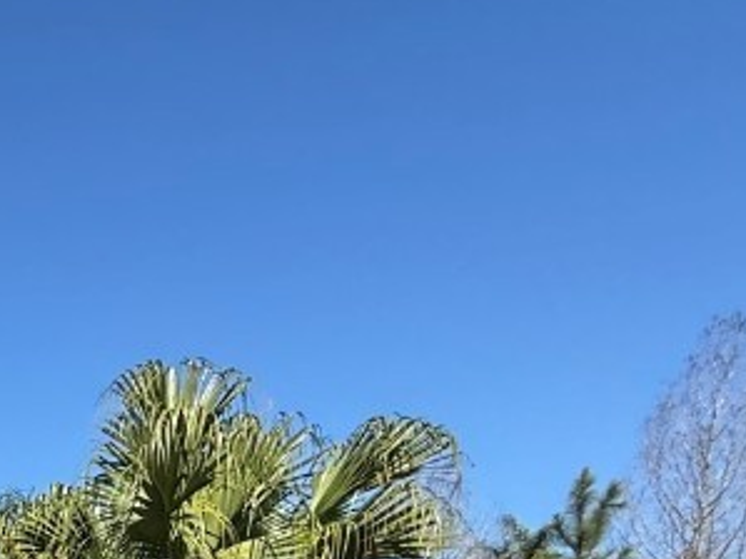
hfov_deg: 25.3
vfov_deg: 22.8
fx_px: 1034
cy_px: 901
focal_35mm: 48
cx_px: -467
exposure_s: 1/2506
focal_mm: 2.22
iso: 50
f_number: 2.2
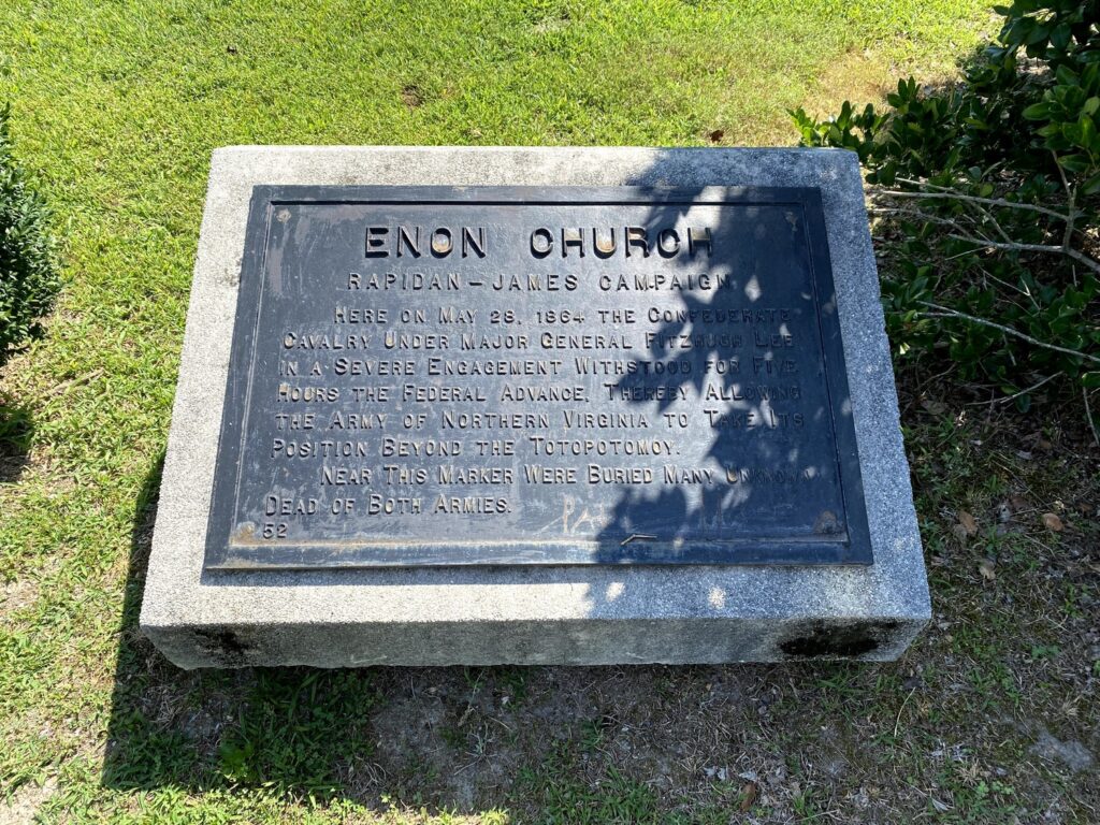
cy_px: 412
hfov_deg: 67.3
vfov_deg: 53.1
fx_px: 826
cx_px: 550
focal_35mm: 26
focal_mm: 4.25
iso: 32
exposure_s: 1/1016
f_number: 1.8
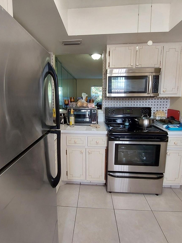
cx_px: 81
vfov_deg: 87.7
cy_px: 118
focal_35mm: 18
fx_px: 126
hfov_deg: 71.4
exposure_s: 1/60
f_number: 2.2
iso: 160
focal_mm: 1.74
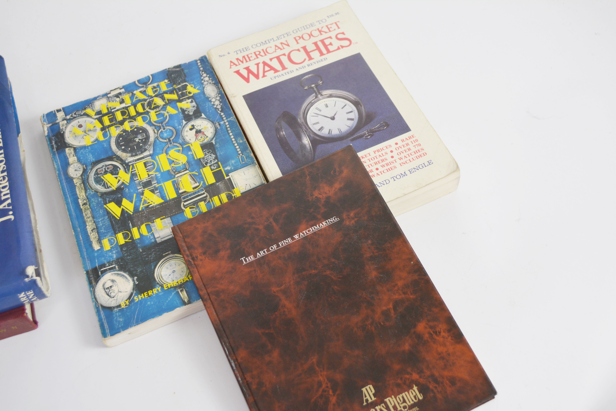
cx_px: 308
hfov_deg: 43.6
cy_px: 206
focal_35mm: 45
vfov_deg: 29.9
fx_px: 770
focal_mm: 30
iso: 400
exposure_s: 1/125
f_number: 5.6
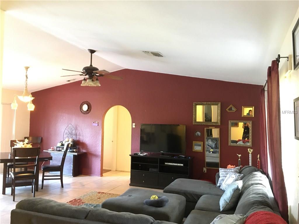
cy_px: 112
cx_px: 150
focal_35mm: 29
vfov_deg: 48.2
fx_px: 250
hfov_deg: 61.7
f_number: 2.2
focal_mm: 4.15
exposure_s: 1/15
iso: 400
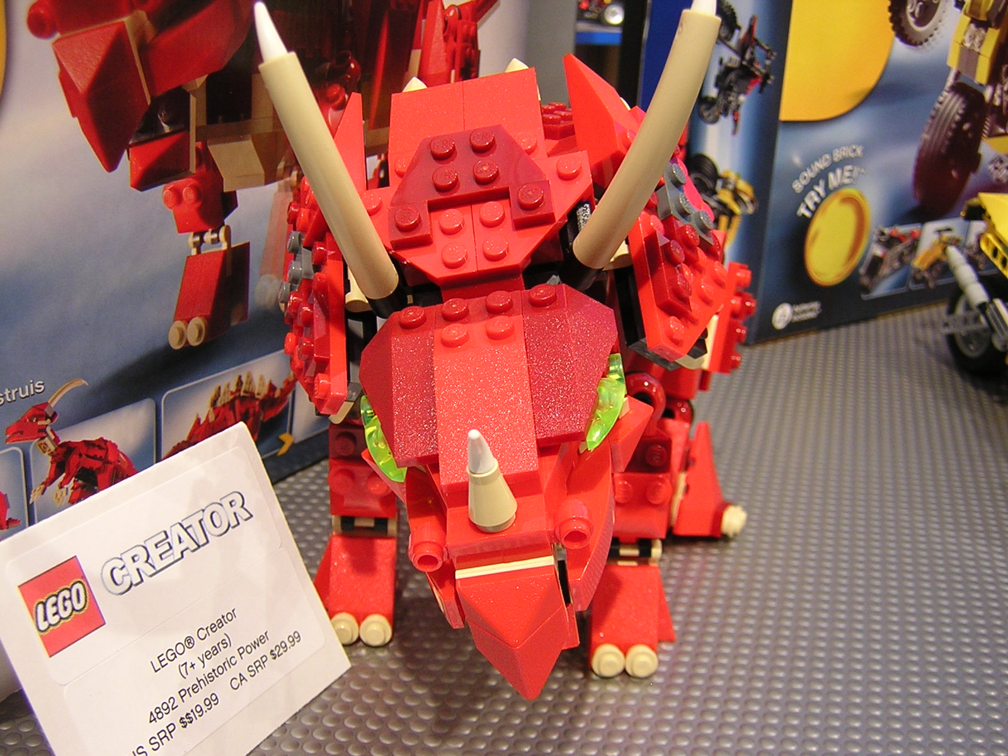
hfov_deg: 51.4
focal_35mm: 36
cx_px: 504
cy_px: 378
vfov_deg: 39.7
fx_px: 1048
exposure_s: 1/3.6
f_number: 2.6
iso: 168
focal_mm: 4.7
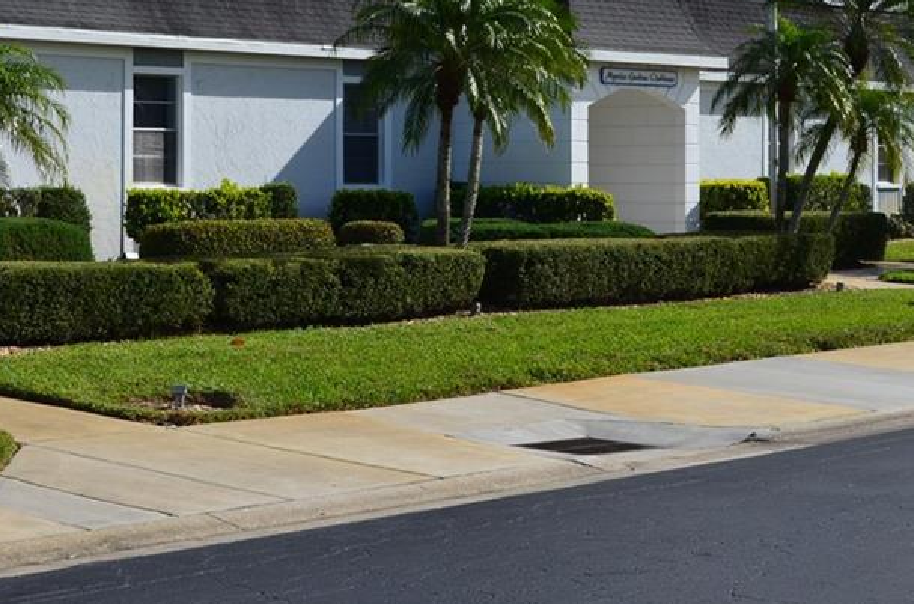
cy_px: 124
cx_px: 420
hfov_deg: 25.1
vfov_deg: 16.6
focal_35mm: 81
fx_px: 2051
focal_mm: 32
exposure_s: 1/400
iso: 200
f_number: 11
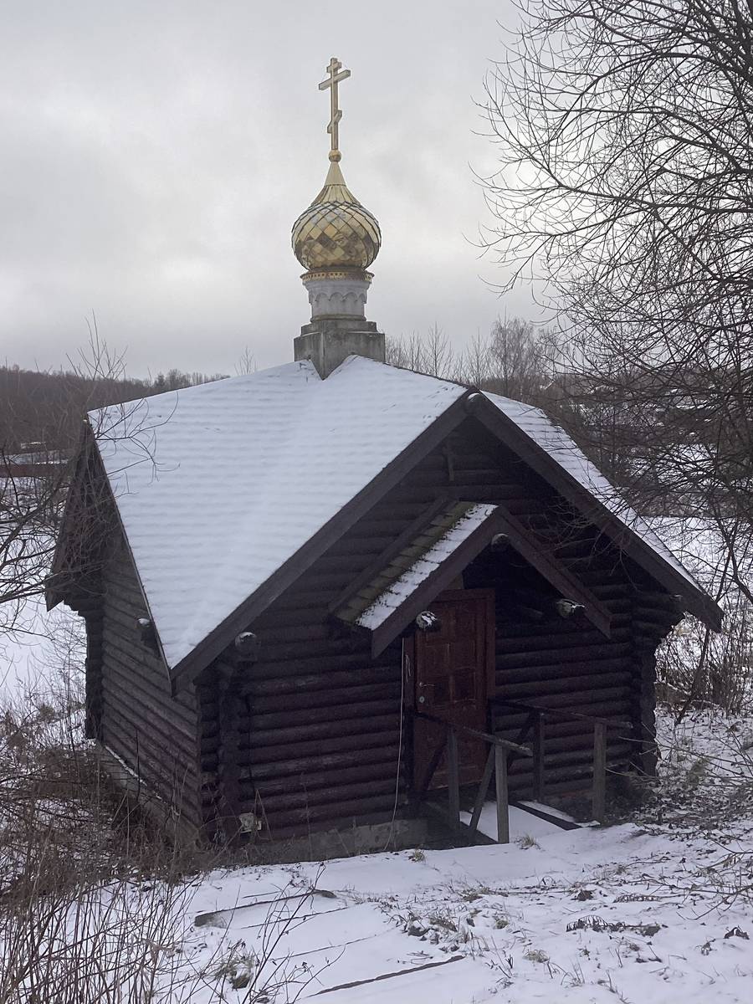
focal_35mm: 31
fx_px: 899
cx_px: 376
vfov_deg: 58.4
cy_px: 502
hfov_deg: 45.4
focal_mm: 3.3
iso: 25
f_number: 2.4
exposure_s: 1/570
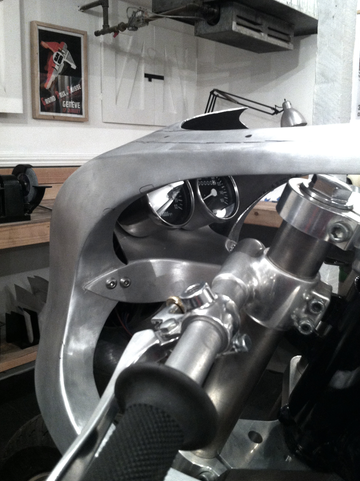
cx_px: 184
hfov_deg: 37.6
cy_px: 234
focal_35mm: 38
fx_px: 528
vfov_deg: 49.0
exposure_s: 1/15
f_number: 2.8
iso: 320
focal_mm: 3.85
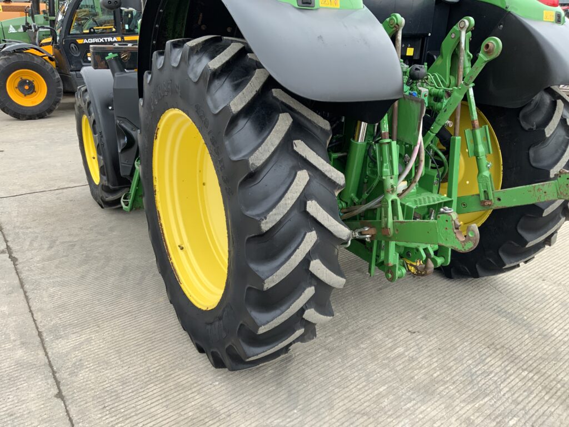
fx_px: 477
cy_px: 214
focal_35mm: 29
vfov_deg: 48.2
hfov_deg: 61.7
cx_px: 284
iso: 16
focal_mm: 3
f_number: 1.8
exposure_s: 1/223
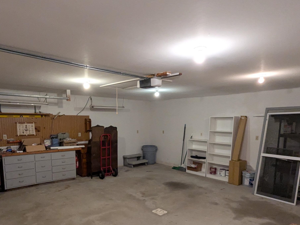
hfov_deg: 76.0
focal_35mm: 22
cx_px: 132
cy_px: 150
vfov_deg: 59.8
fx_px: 191
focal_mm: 1.95
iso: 329
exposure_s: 1/60
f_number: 2.2
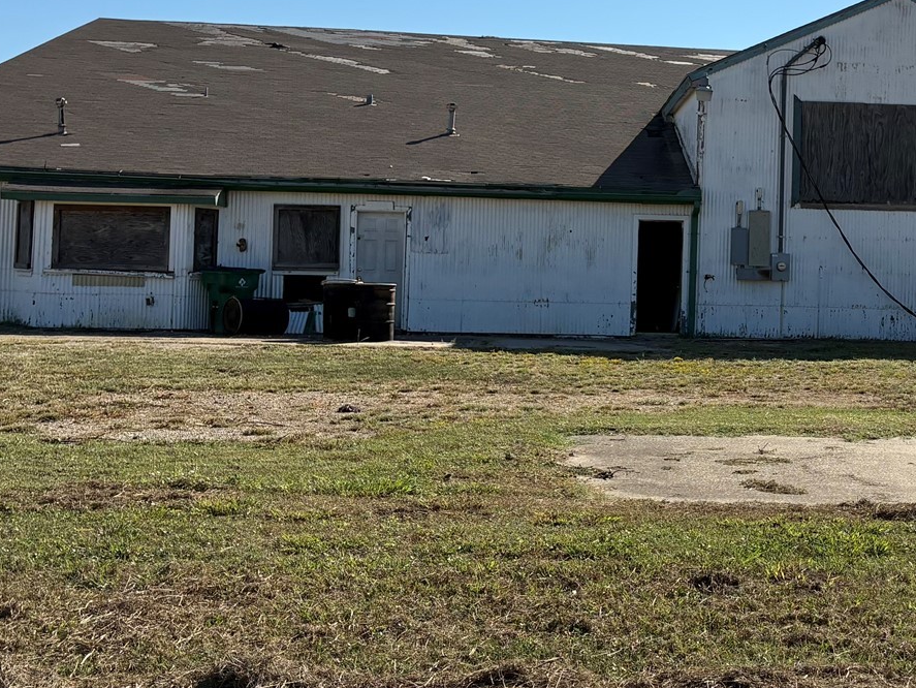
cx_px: 753
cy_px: 257
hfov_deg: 31.2
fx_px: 1588
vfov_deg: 24.4
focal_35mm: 60
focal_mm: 5.96
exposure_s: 1/6329
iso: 50
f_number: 1.6
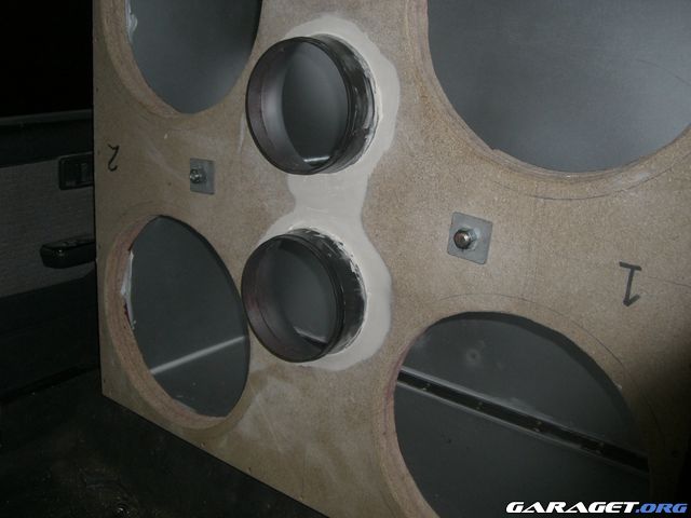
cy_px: 259
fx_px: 759
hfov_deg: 49.0
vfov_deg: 37.7
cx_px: 346
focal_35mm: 38
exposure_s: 1/60
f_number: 2.7
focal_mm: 6.2
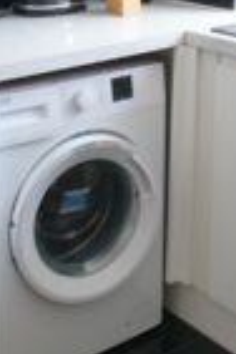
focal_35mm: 68
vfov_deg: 27.9
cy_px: 0
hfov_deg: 19.6
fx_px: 669
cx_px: 23
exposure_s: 1/13
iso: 500
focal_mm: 16
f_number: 8
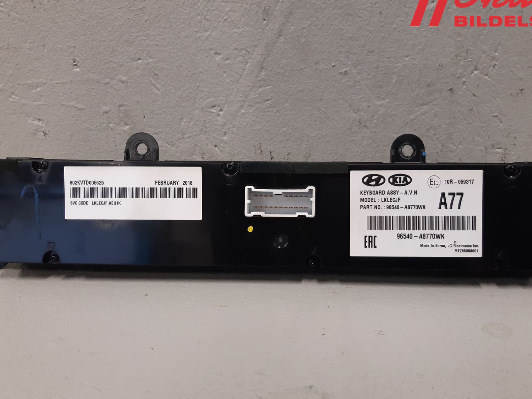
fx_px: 507
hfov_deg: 55.3
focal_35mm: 33
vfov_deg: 42.9
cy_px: 224
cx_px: 275
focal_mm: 3.93
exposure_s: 1/50
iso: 125
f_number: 1.7
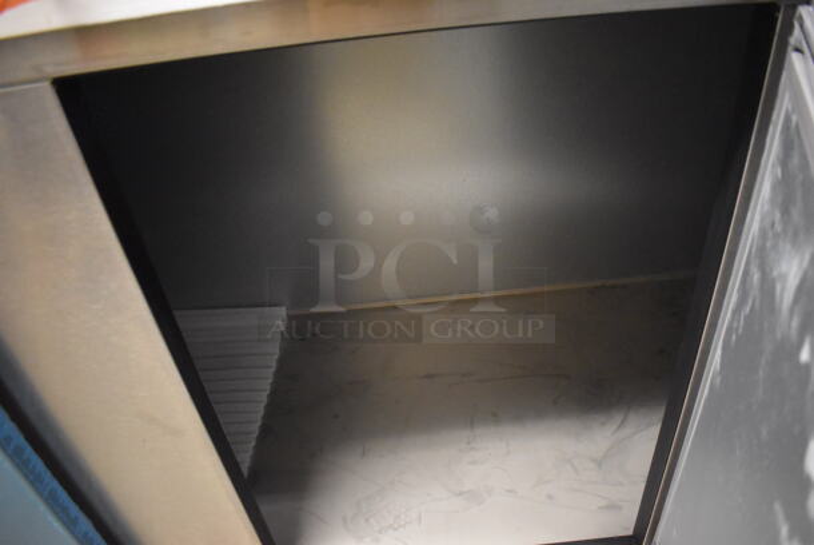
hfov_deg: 67.3
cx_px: 407
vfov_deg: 48.0
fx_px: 611
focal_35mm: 27
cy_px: 272
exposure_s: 1/125
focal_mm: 18
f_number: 3.5
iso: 6400
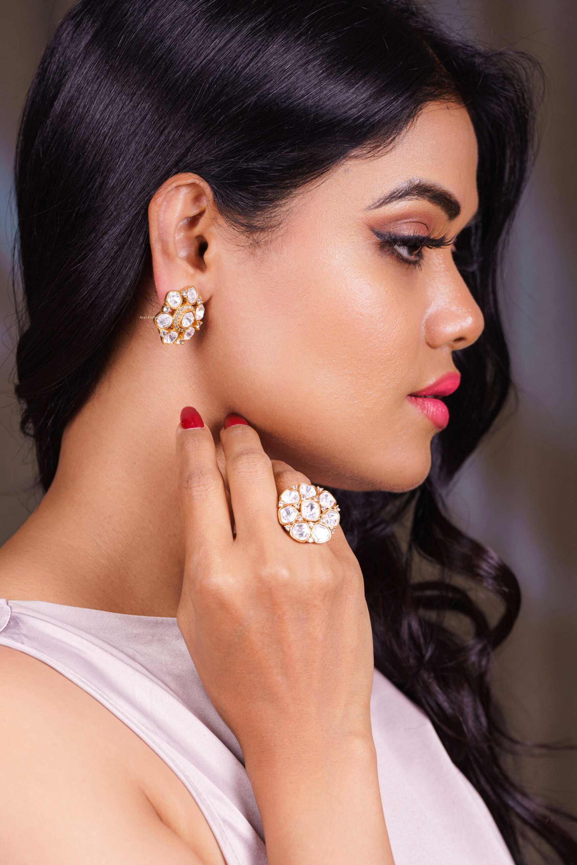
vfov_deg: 10.3
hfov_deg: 6.9
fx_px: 4805
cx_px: 288
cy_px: 432
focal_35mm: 200
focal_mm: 200
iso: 125
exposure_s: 1/200
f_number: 7.1
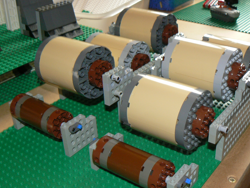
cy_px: 106
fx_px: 332
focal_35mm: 46
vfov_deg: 31.5
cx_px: 147
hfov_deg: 41.1
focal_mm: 6
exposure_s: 1/10
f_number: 2.8
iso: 100
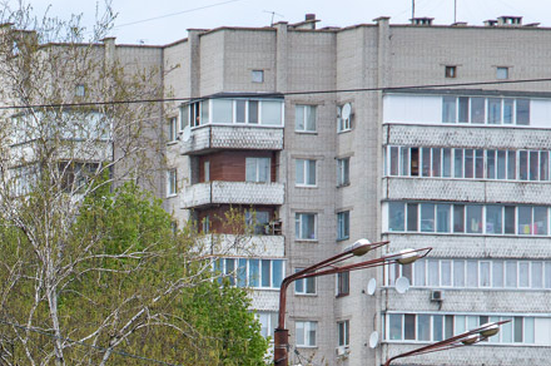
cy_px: 508
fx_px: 5539
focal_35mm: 362
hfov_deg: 5.7
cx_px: -35
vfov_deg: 3.8
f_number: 5.6
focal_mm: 85
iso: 200
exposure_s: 1/500
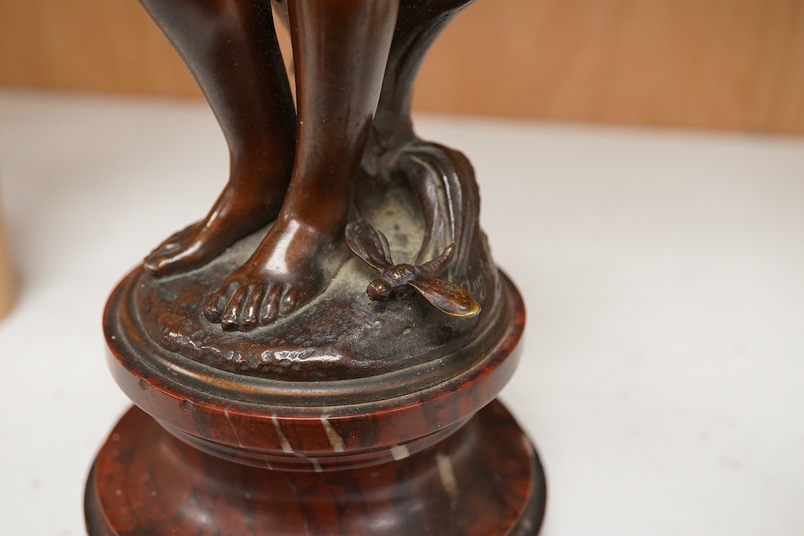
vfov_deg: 29.9
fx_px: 1005
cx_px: 402
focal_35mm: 45
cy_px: 268
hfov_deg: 43.6
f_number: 9
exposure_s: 1/160
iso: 2500
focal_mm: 30
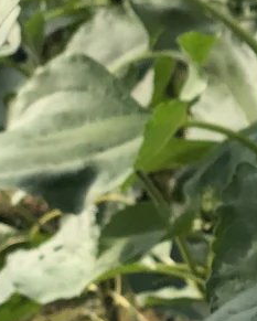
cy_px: 473
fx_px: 2385
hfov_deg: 6.0
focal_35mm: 251
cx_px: 580
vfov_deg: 7.6
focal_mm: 6
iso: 16
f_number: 2.4
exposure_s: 1/727
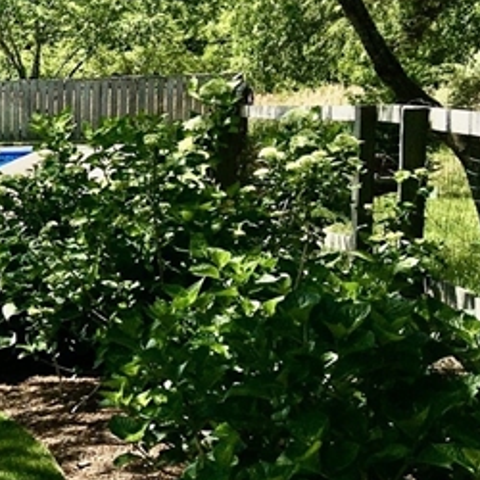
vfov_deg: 16.6
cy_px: 298
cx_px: -430
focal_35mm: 105
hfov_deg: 14.3
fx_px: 1647
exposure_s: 1/1350
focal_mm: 4.15
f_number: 2.2
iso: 25
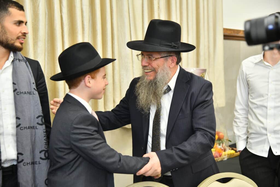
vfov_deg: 20.9
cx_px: 140
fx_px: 506
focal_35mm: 65
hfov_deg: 31.0
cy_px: 94
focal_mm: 65
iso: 1000
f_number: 4.5
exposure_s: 1/200
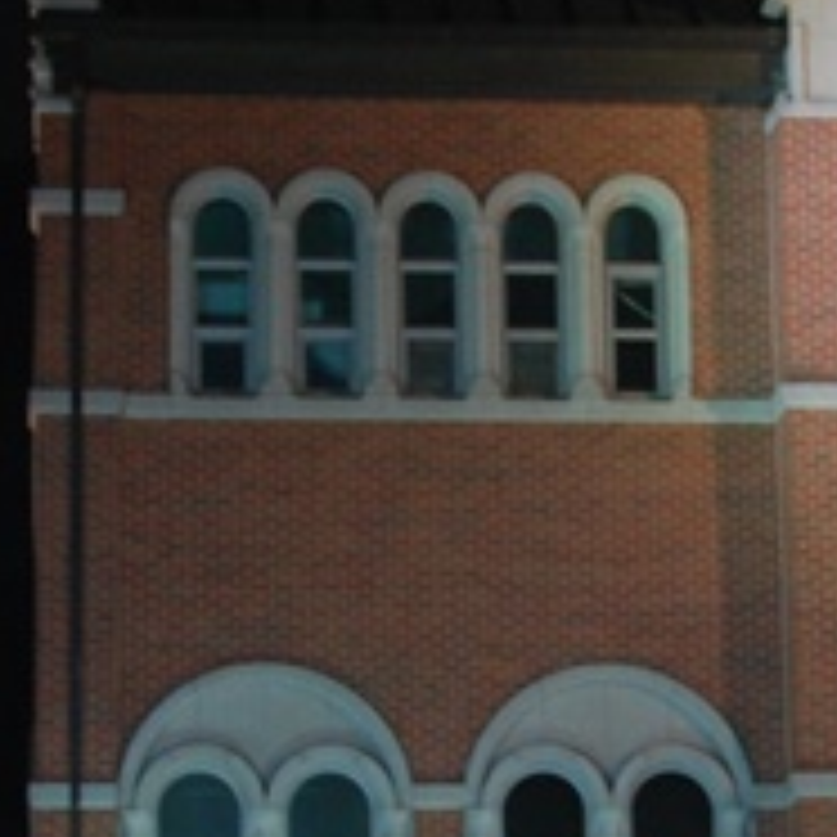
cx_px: 774
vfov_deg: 10.3
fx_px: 4623
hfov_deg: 10.3
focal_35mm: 169
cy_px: 646
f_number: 3.8
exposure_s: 1/5
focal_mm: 24
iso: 400
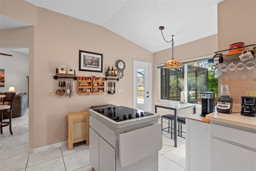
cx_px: 128
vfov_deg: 73.7
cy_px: 86
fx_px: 114
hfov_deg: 96.7
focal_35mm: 16
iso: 250
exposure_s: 1/1.25
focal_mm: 16
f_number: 9
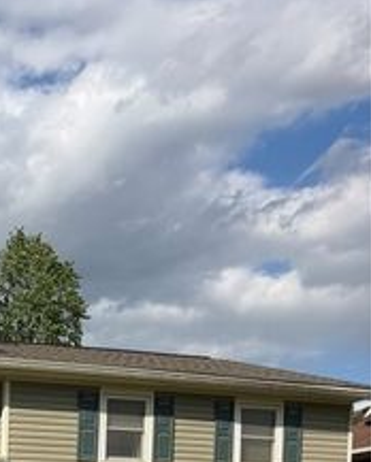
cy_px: 670
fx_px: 987
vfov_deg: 22.3
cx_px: -160
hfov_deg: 19.1
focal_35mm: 72
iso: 80
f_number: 1.78
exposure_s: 1/5319
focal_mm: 6.76
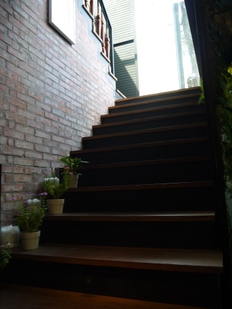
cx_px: 116
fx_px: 250
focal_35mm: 28
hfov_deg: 49.7
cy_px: 154
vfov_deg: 63.4
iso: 400
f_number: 3.5
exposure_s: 1/60
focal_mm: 14
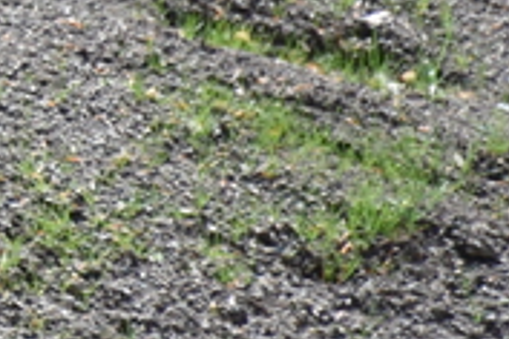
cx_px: -1262
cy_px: -463
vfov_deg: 0.6
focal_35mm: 2166
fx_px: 30622
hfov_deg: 1.0
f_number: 5.6
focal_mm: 300
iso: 560
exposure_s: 1/640
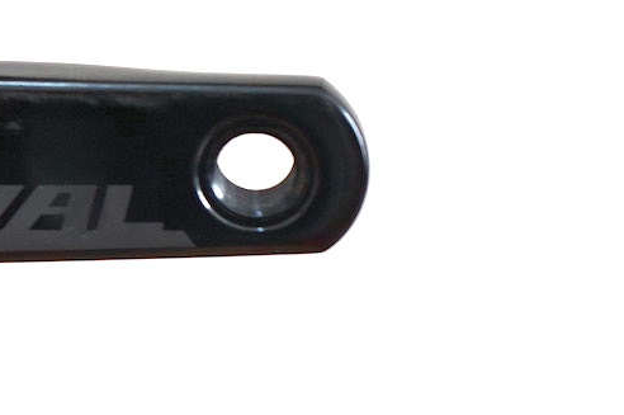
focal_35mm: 175
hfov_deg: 10.9
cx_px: -531
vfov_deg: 7.7
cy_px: -104
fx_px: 3030
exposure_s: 1/160
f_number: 4.5
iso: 500
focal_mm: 41
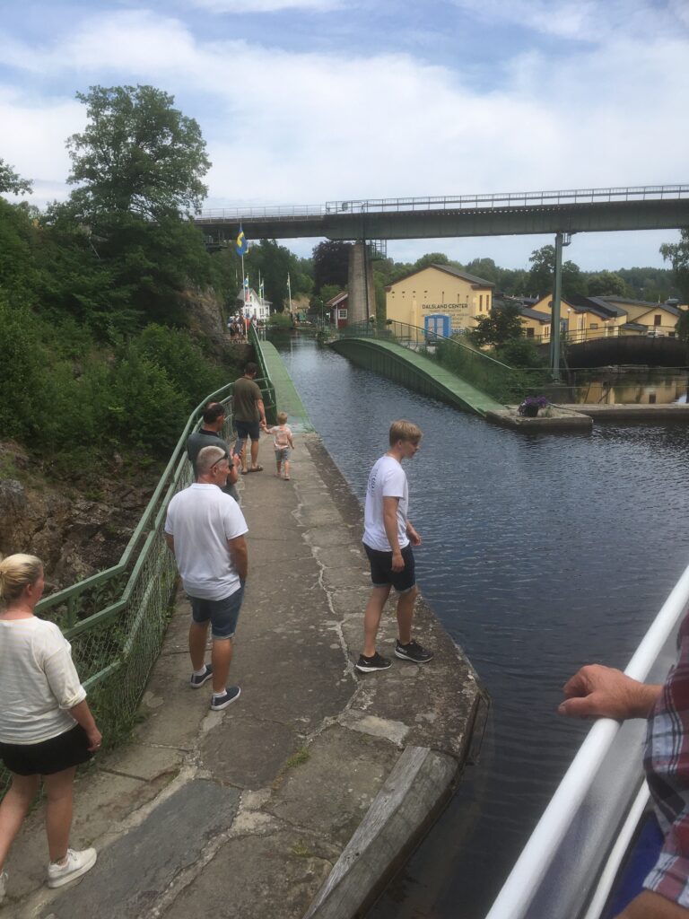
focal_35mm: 29
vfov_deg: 61.7
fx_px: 770
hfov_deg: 48.2
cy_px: 460
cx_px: 344
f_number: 2.2
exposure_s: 1/1570
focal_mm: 4.15
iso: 25
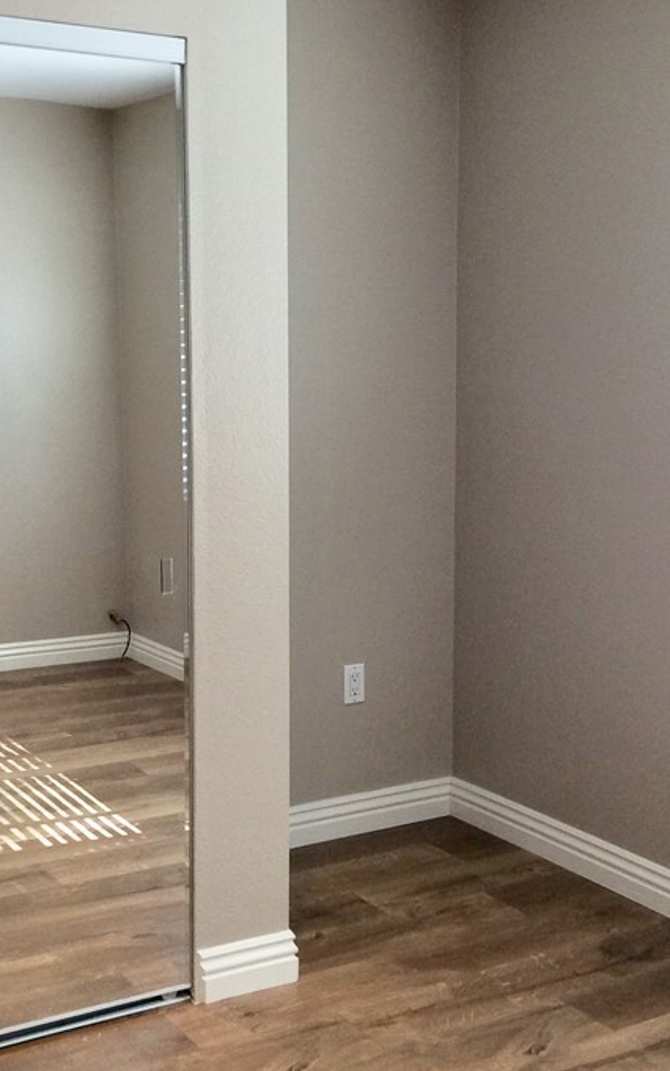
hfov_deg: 25.4
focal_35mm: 51
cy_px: 502
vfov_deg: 39.5
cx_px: 337
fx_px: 1489
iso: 64
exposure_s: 1/120
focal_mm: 3.3
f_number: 2.4
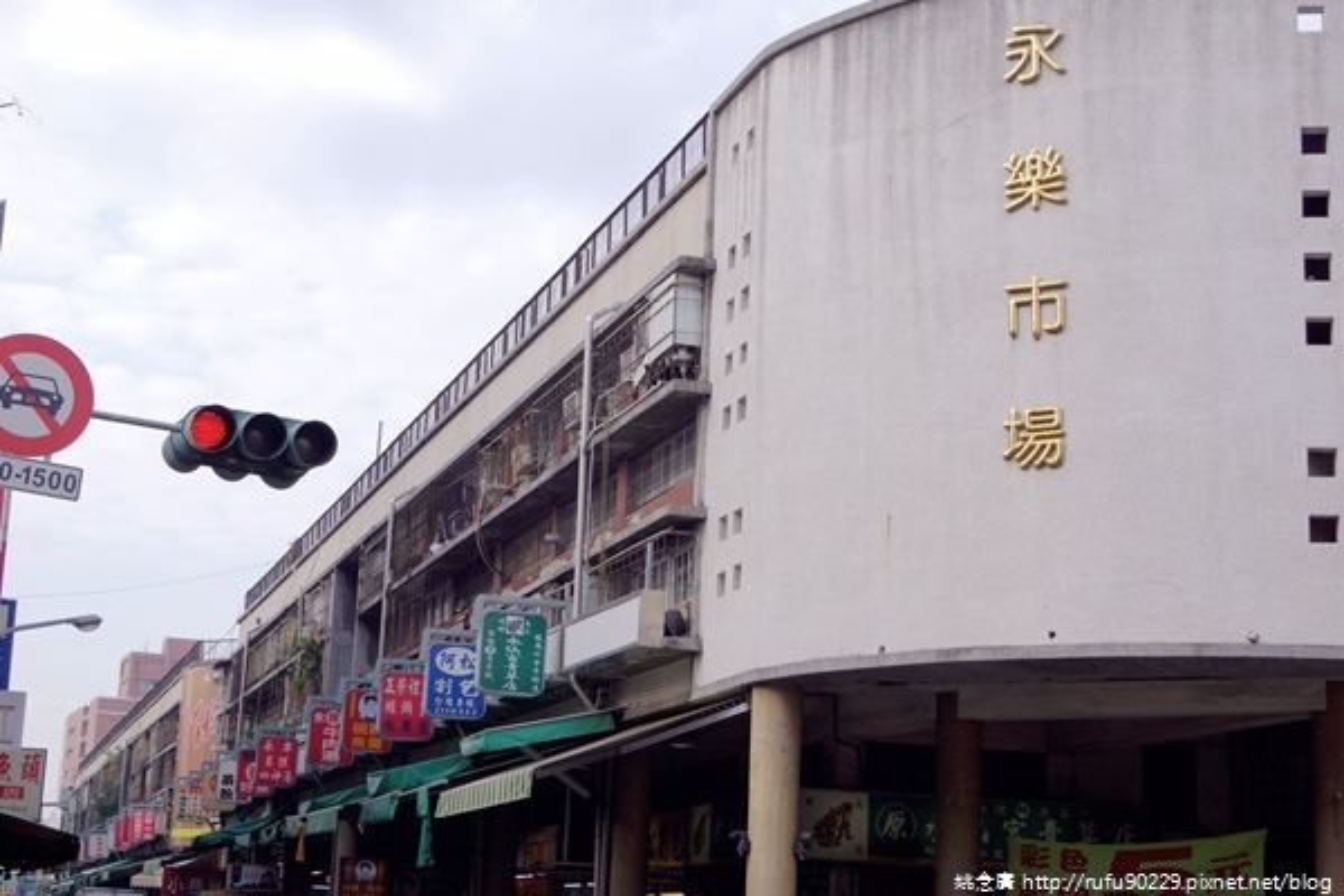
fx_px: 1960
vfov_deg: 25.8
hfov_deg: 37.9
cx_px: 672
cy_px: 448
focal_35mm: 52
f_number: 6.3
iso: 100
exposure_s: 1/250
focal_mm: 35
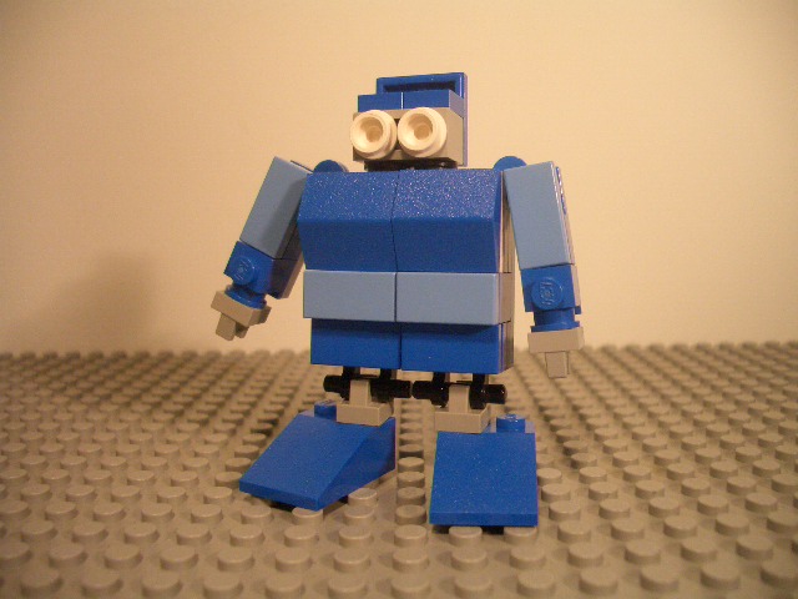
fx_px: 807
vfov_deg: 40.7
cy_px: 300
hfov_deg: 52.6
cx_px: 399
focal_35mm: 35
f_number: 2.6
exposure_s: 1/125
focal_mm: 5.8
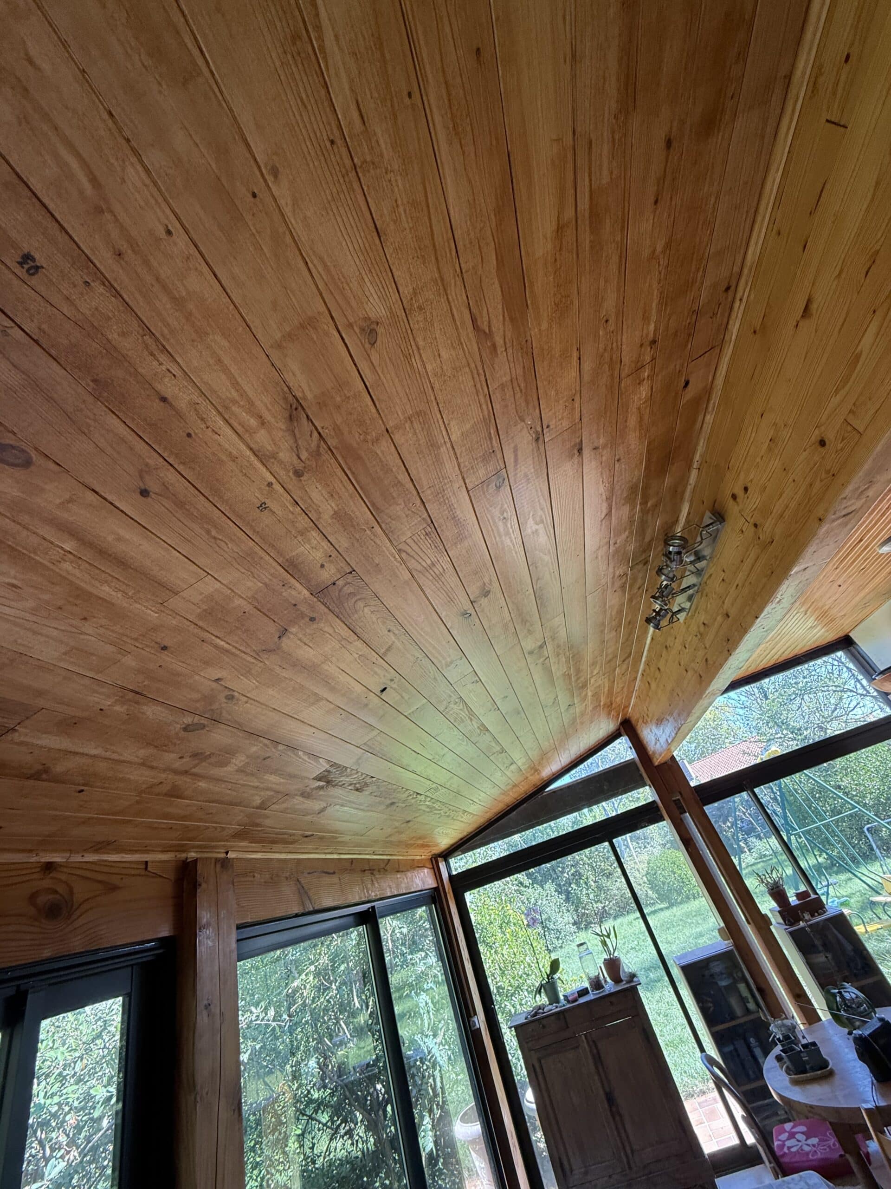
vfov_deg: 102.1
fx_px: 480
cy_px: 594
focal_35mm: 14
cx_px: 446
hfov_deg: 85.7
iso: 125
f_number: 2.2
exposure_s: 1/99
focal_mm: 2.22
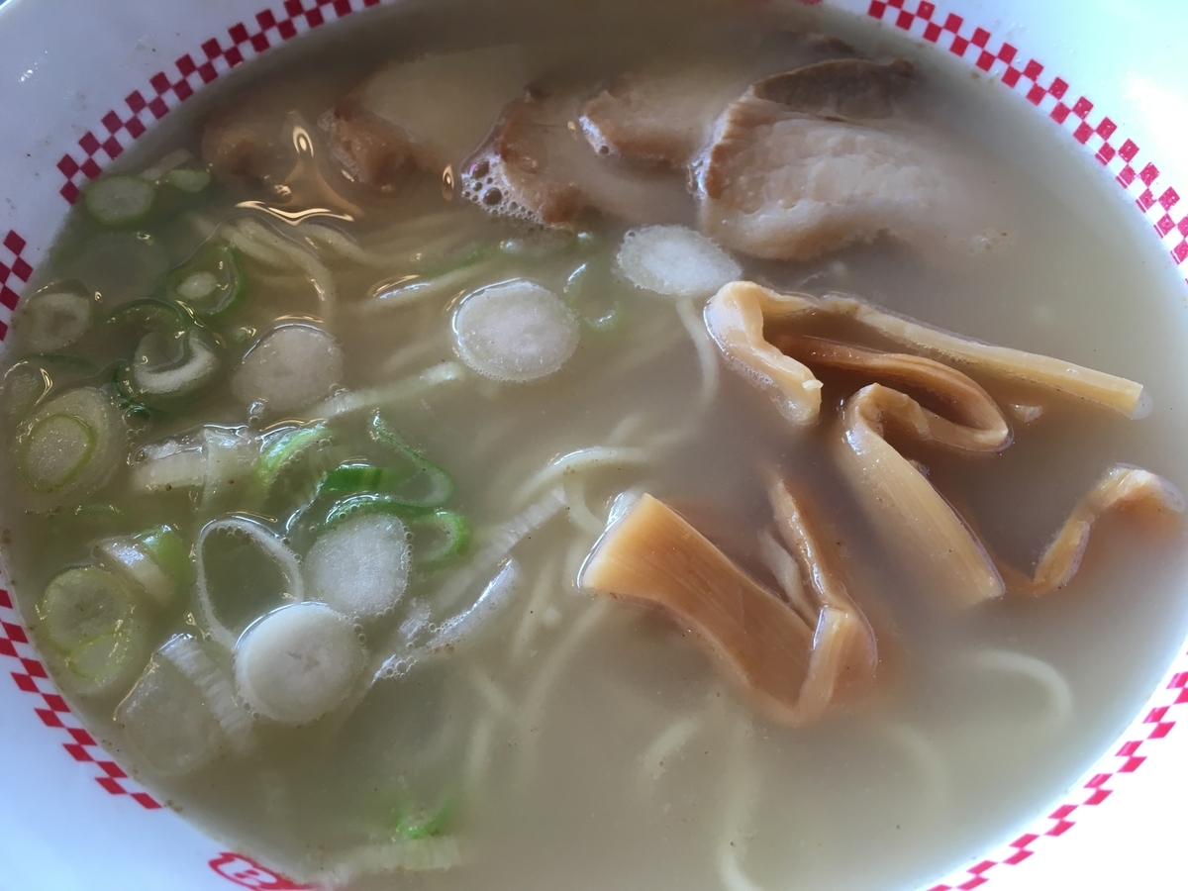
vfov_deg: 48.2
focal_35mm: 29
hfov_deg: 61.7
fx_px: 995
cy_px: 446
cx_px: 594
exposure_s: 1/30
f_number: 2.2
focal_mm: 4.15
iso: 32
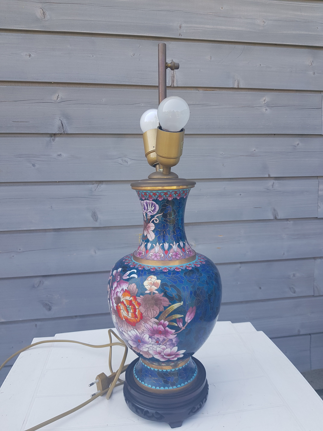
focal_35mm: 26
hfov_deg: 53.1
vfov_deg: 67.3
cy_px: 216
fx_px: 323
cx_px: 162
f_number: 1.7
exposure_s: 1/369
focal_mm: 4.2
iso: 40
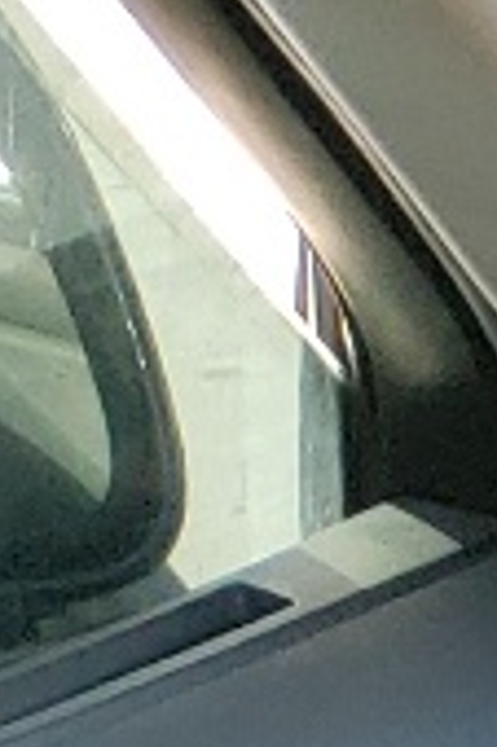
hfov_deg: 4.0
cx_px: 3290
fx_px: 5291
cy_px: 2566
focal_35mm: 255
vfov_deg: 6.9
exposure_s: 1/143
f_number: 1.5
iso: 50
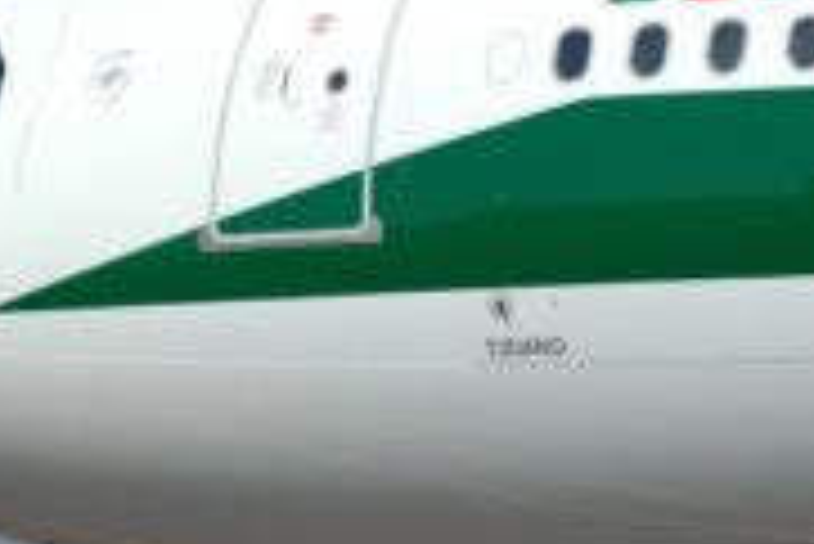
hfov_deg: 4.1
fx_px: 11427
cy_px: 330
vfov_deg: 2.7
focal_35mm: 505
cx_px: 639
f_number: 8
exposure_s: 1/1000
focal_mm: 122
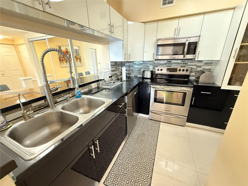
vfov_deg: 85.7
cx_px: 124
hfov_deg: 102.1
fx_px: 100
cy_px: 93
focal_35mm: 14
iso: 1000
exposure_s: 1/40
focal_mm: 2.22
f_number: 2.2
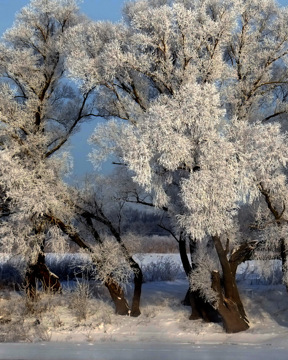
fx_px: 4433
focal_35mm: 416
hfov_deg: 3.7
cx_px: 165
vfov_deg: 4.7
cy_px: 193
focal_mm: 156.1
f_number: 5.6
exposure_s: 1/1000
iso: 200
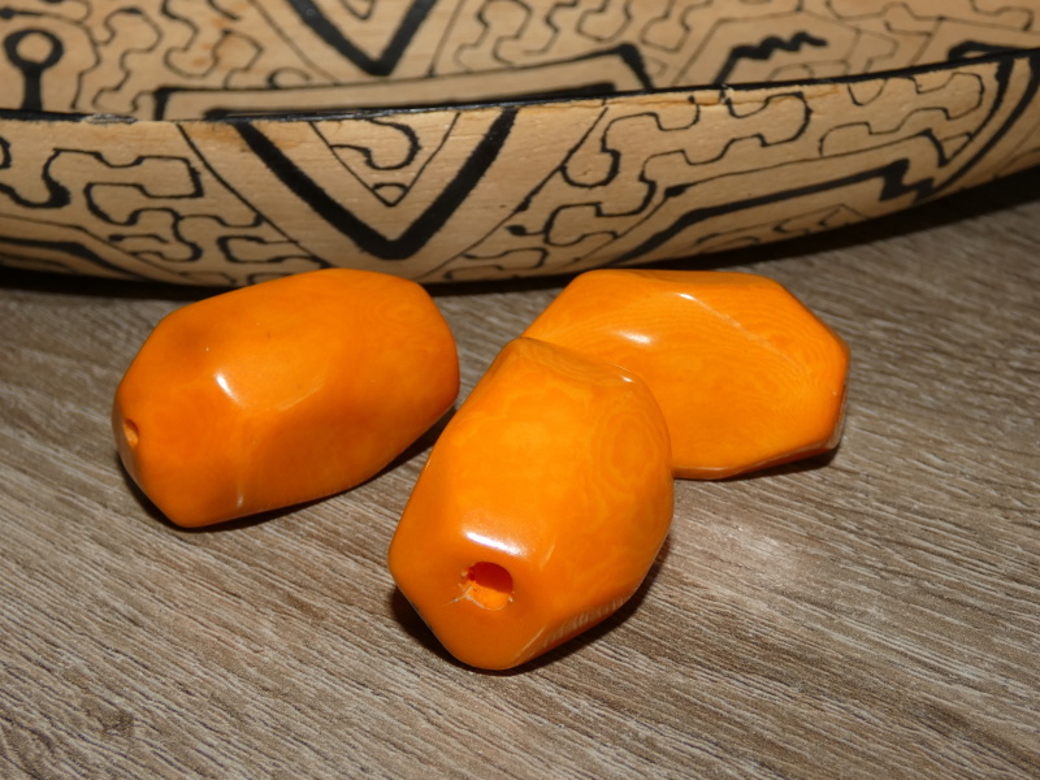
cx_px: 520
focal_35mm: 41
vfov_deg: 35.1
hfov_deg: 45.8
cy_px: 390
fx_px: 1232
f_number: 3.6
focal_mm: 7.3
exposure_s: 1/125
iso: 80
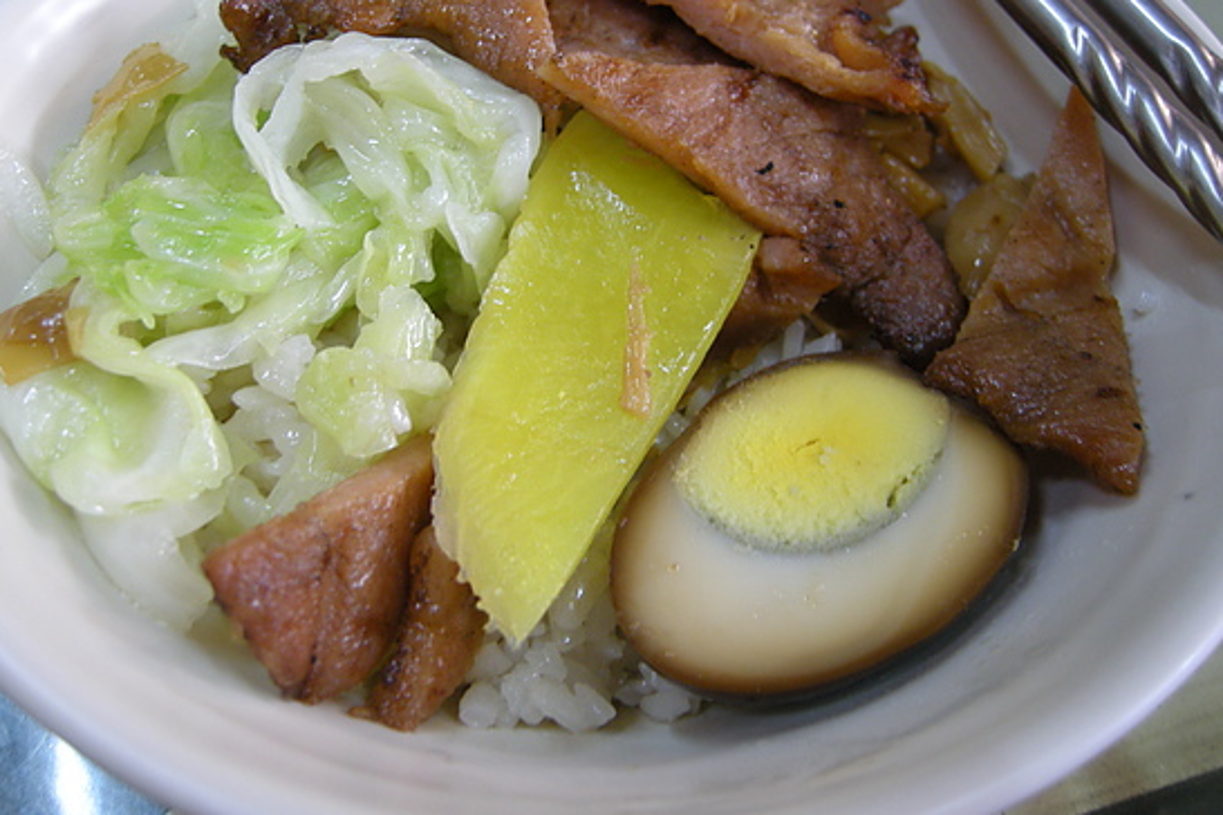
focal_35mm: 40
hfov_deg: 48.5
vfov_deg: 33.4
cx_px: 603
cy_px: 352
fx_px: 1359
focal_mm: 7.5
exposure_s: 1/8.1
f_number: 2.7
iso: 110
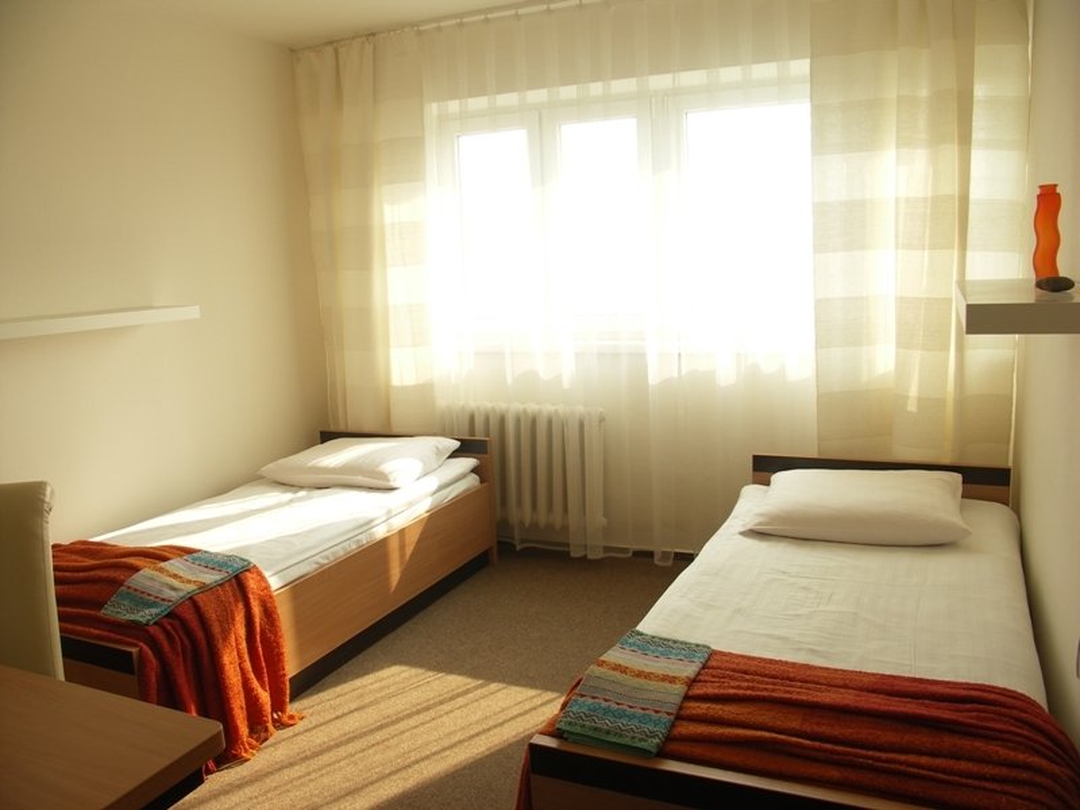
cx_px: 540
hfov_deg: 63.4
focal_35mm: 28
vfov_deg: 49.7
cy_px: 405
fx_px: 874
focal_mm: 7.2
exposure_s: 1/80
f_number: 3.5
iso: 50
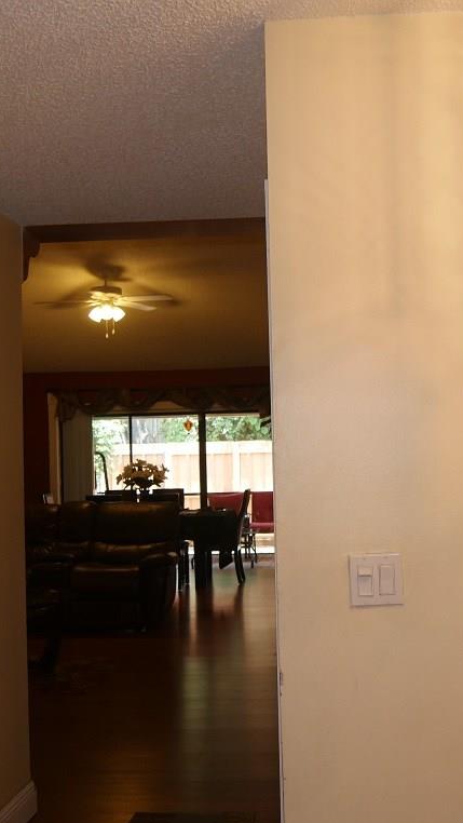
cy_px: 414
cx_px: 303
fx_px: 894
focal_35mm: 41
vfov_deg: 49.4
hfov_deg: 28.9
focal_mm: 14
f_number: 3.5
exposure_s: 1/125
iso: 640
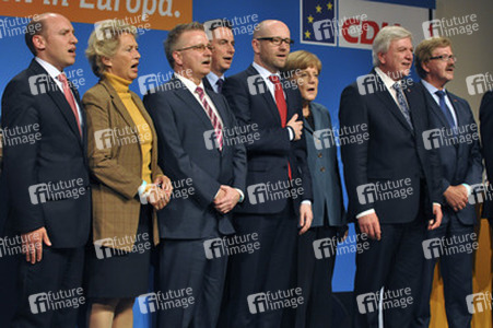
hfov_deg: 19.5
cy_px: 164
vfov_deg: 13.0
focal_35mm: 105
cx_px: 246
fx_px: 1437
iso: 1250
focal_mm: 70
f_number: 8
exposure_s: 1/200
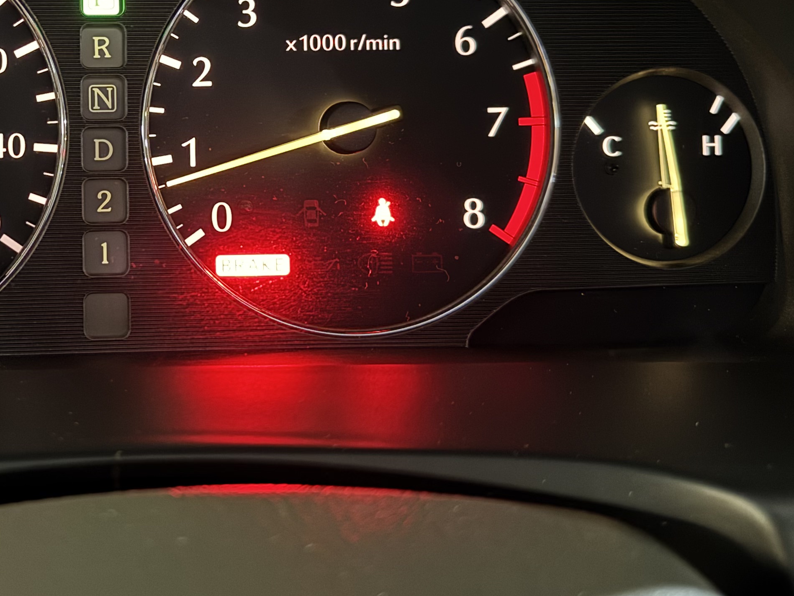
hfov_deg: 35.7
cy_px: 127
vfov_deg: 28.0
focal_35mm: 51
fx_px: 1170
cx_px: 113
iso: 1250
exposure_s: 1/5
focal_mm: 6.76
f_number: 1.78
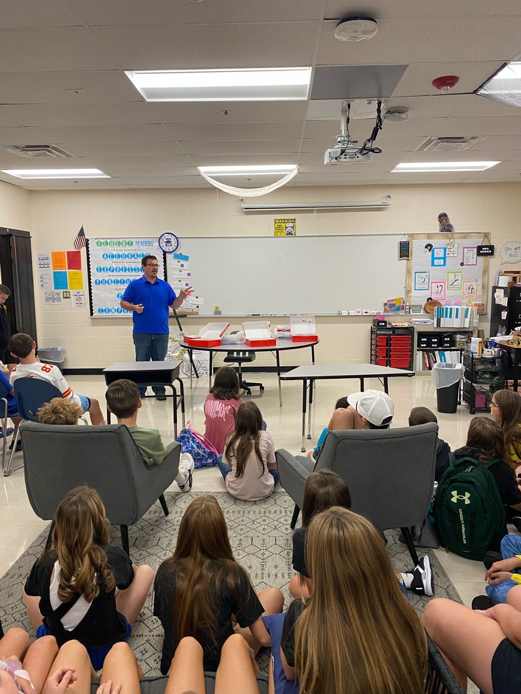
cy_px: 347
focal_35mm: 26
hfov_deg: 53.1
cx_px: 260
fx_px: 522
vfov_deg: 67.3
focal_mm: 4.25
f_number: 1.8
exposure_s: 1/60
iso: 200
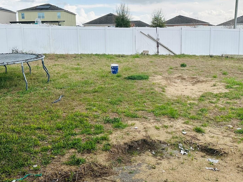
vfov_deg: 39.5
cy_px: 77
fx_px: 253
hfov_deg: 51.3
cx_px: 129
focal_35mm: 36
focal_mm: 6.86
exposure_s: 1/943
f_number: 1.78
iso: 80
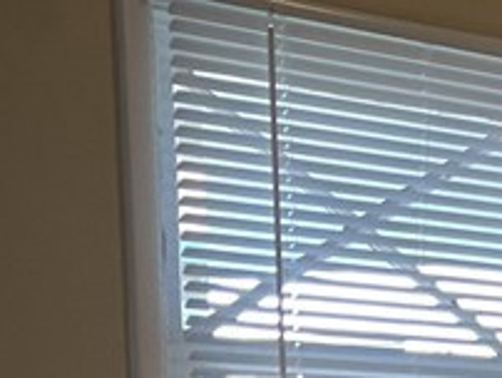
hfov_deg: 11.3
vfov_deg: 9.3
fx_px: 2134
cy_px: 836
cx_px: 1180
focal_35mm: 147
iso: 50
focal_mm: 3
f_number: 1.8
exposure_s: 1/60
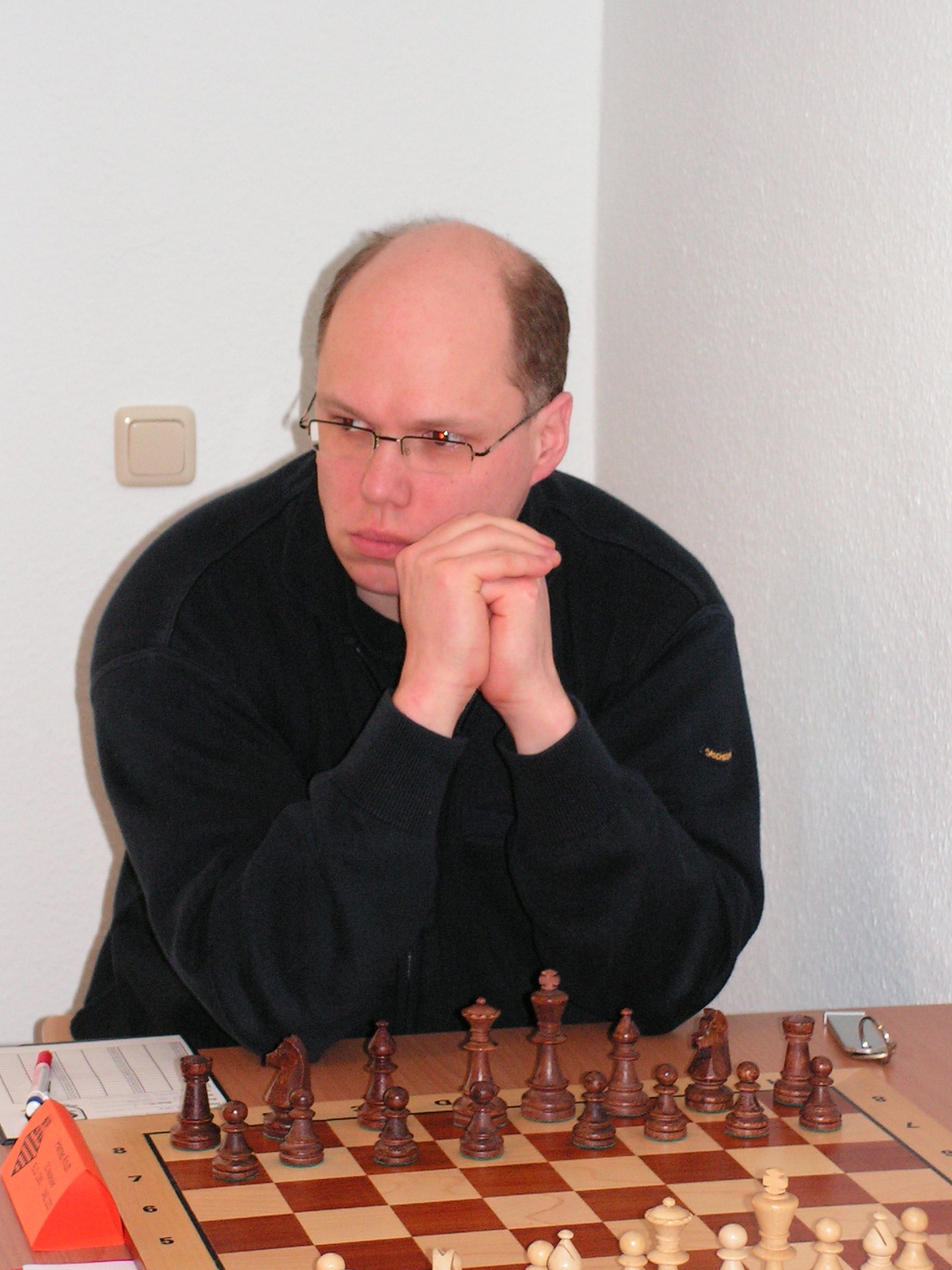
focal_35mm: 90
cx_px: 491
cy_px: 657
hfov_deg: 16.4
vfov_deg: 21.8
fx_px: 3300
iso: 200
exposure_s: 1/80
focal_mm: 13.9
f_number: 3.3
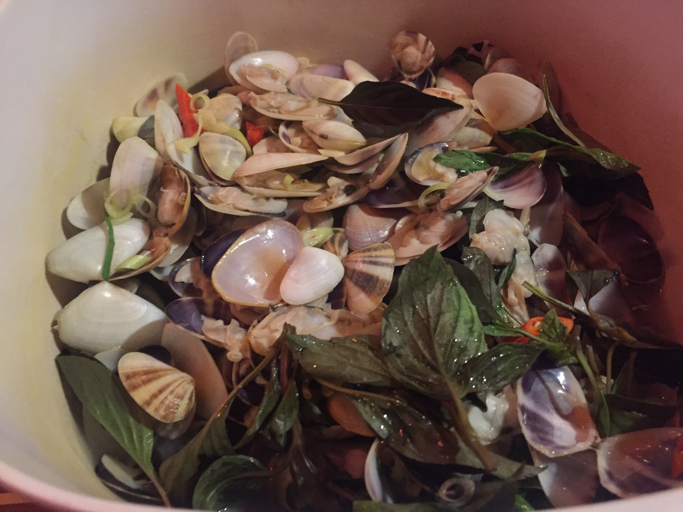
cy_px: 256
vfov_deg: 48.2
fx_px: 572
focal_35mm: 29
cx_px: 342
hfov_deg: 61.7
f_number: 2.2
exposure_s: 1/17
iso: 500
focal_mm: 4.15
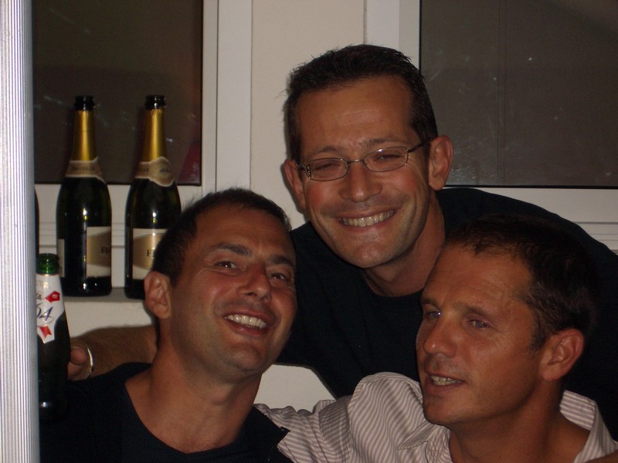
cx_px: 309
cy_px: 232
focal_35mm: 105
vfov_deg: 14.1
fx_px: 1875
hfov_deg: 18.7
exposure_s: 1/60
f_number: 4.8
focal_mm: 17.4
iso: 100
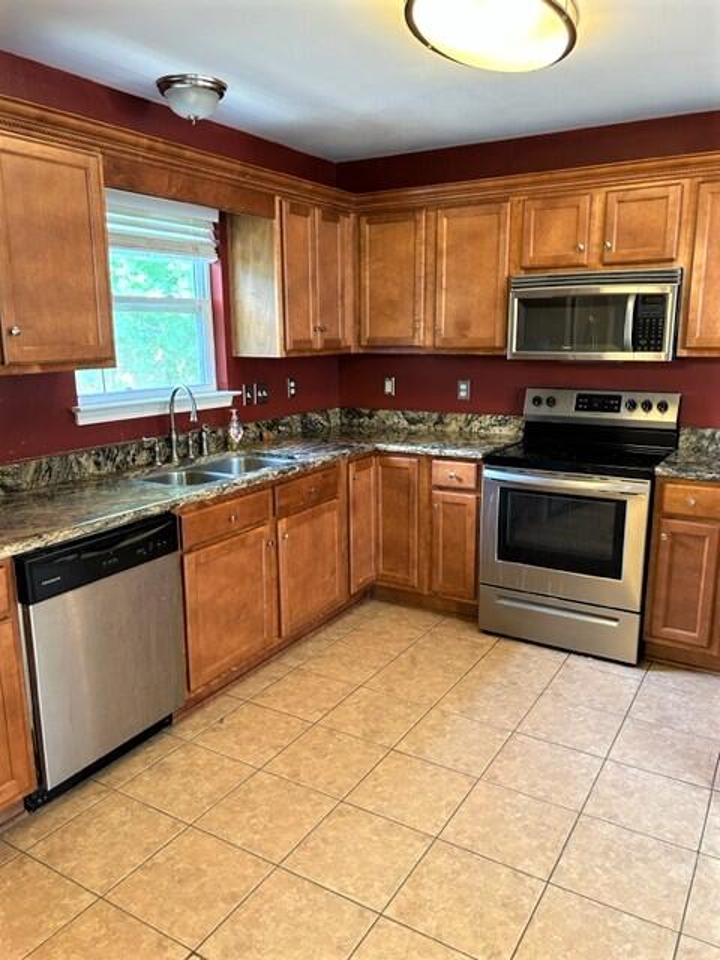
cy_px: 480
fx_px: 721
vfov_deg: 67.3
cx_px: 360
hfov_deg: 53.1
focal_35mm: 26
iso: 200
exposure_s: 1/60
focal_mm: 5.7
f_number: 1.5
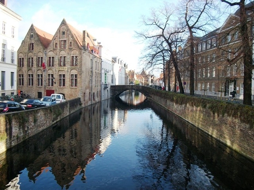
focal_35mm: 32
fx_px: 235
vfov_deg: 44.2
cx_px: 127
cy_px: 95
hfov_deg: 56.8
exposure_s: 1/40
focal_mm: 5.7
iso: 80
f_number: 8.8
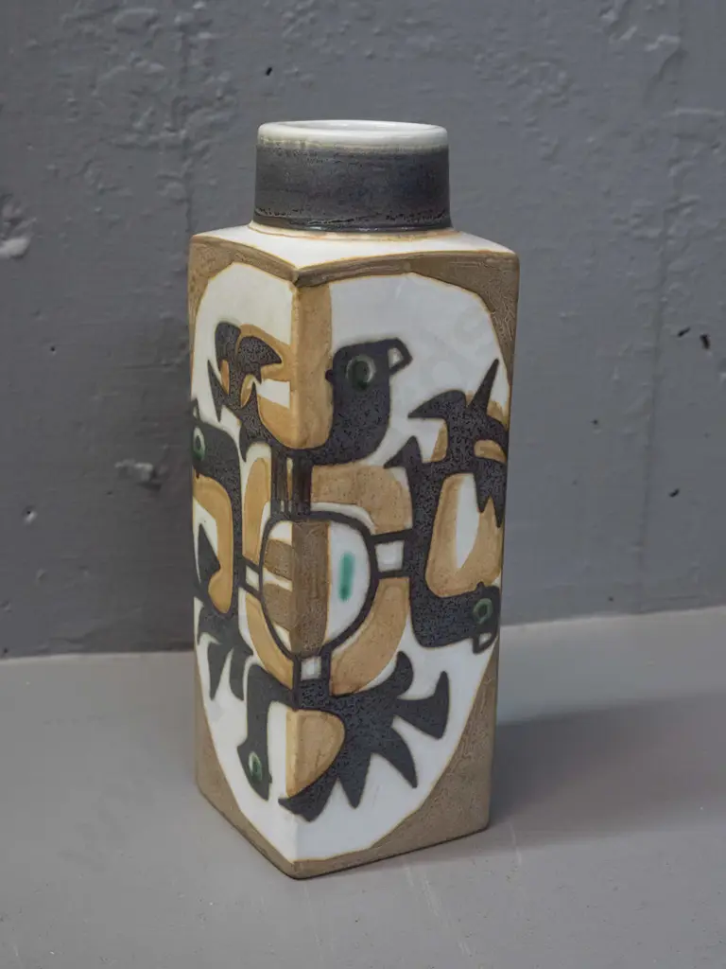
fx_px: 1510
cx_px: 363
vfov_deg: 35.5
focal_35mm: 54
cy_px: 484
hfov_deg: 27.0
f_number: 6.3
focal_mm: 27
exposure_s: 1/125
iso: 3200
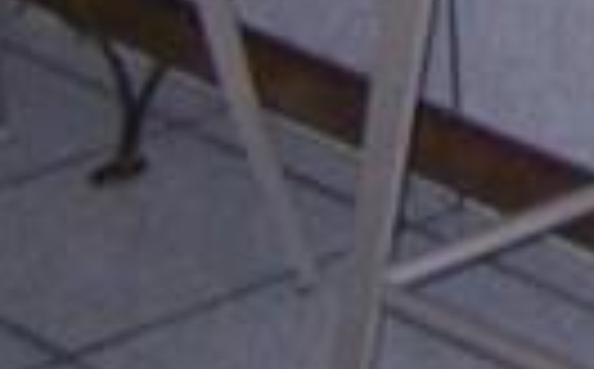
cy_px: -1188
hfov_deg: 7.0
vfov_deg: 4.3
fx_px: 4525
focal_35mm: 280
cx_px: 1508
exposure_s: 1/60
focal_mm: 5.6
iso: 125
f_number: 2.7
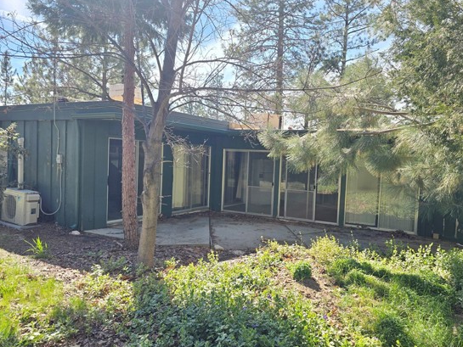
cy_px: 174
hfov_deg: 65.2
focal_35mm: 27
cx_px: 251
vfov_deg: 51.4
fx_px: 361
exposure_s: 1/445
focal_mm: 6.3
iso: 12
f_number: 1.7
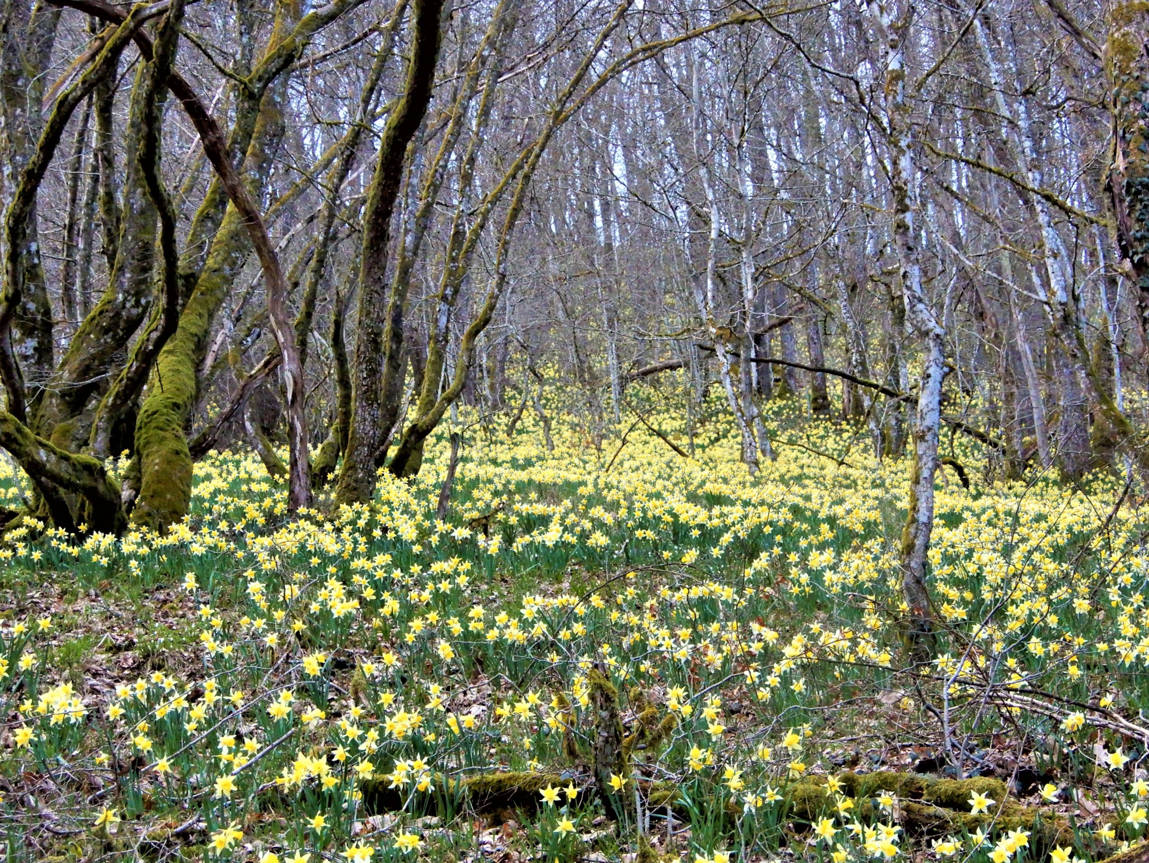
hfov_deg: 23.0
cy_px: 432
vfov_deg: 17.4
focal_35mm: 85
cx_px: 574
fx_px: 2822
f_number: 5
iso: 200
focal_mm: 15.2
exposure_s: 1/40
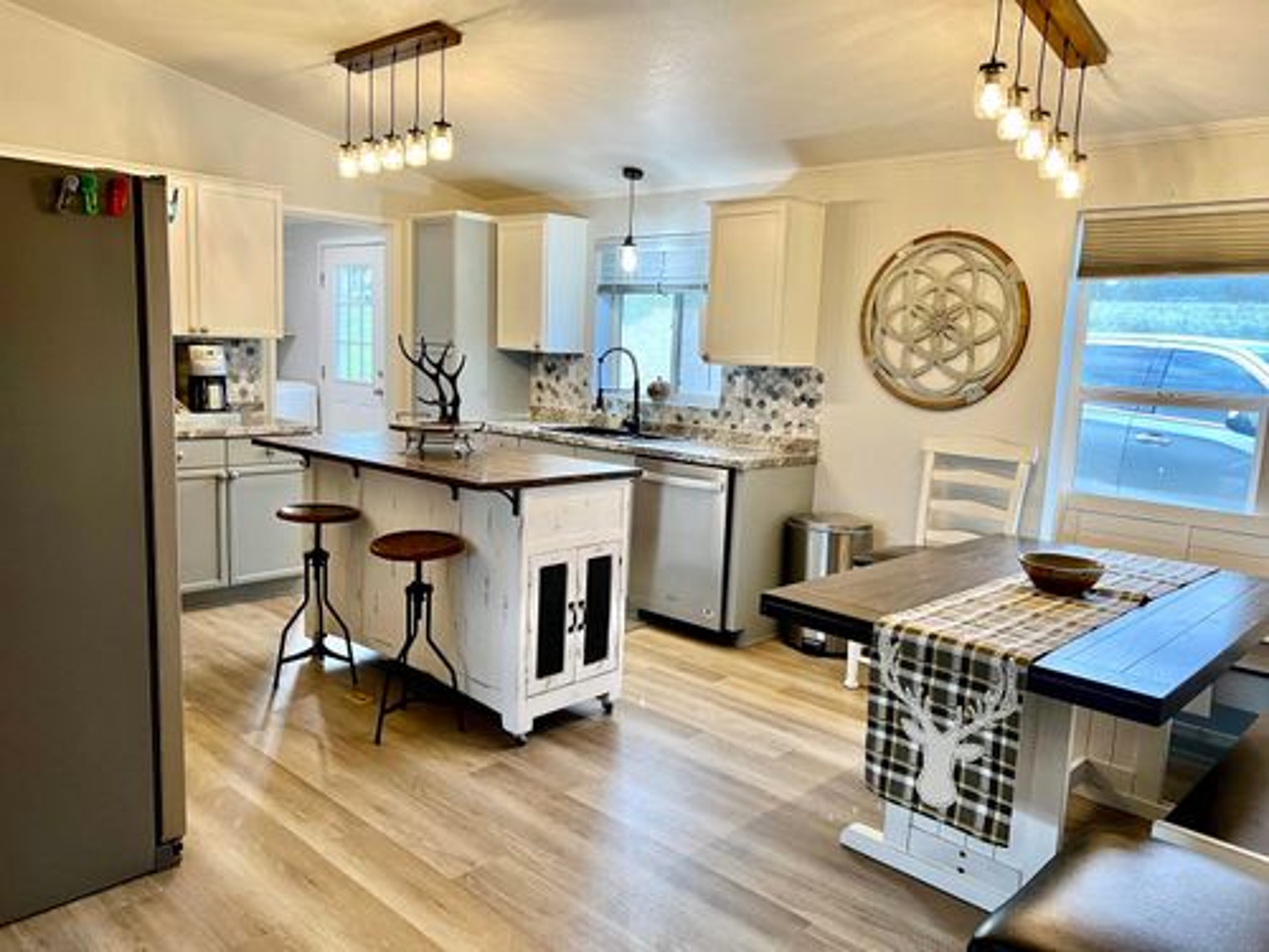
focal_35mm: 26
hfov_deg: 67.3
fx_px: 953
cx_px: 634
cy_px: 476
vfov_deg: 53.1
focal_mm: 5.7
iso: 80
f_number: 1.5
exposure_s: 1/60
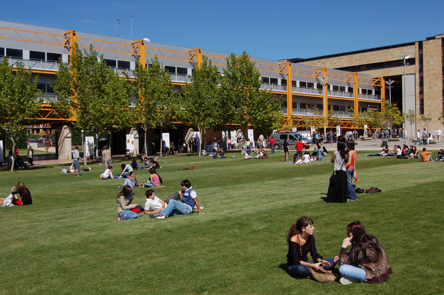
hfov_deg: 43.6
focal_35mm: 45
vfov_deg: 29.8
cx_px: 222
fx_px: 554
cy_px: 148
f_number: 10
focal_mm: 30
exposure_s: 1/400
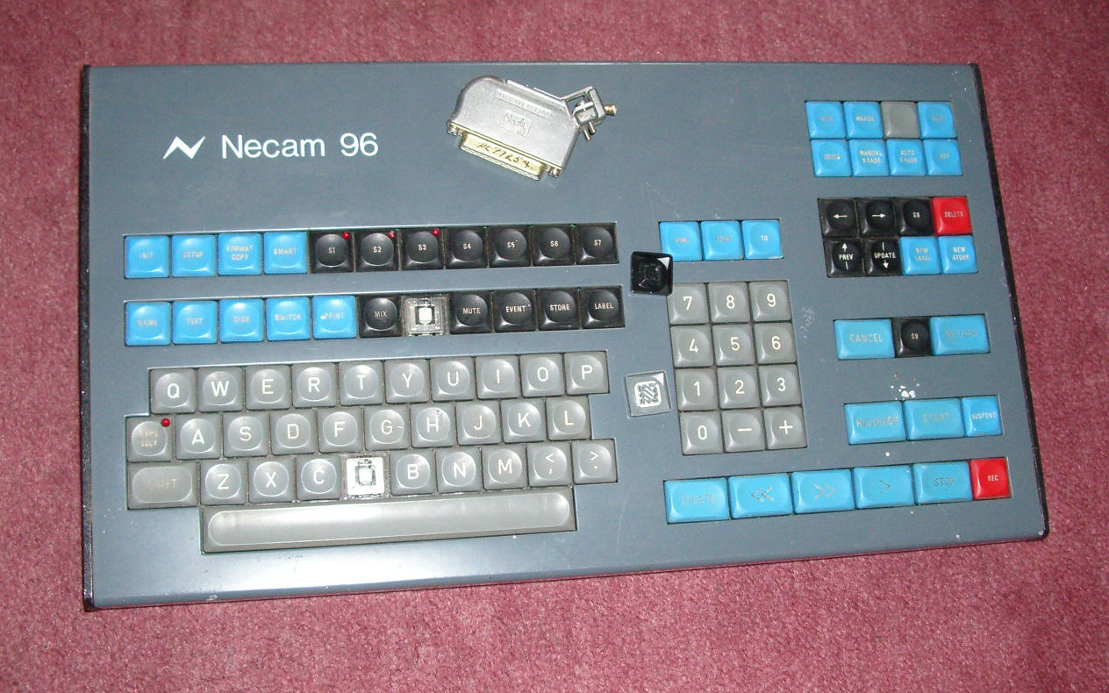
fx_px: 1330
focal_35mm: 44
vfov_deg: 29.2
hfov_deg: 45.3
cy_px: 367
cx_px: 554
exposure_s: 1/60
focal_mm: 6.8
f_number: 2.8
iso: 200
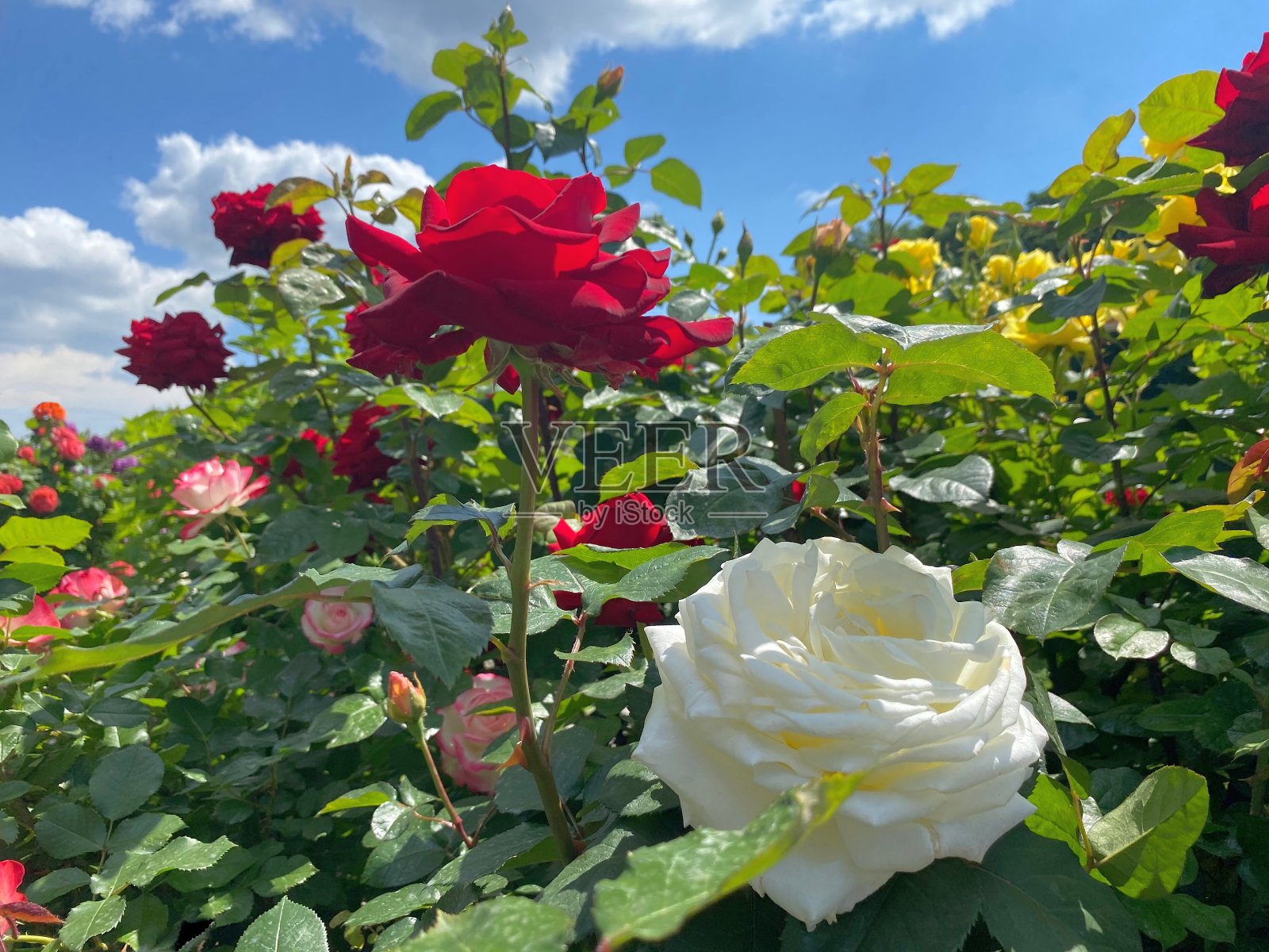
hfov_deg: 67.3
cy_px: 476
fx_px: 953
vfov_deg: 53.1
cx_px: 634
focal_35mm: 26
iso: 32
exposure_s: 1/2817
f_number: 1.8
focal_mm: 4.25
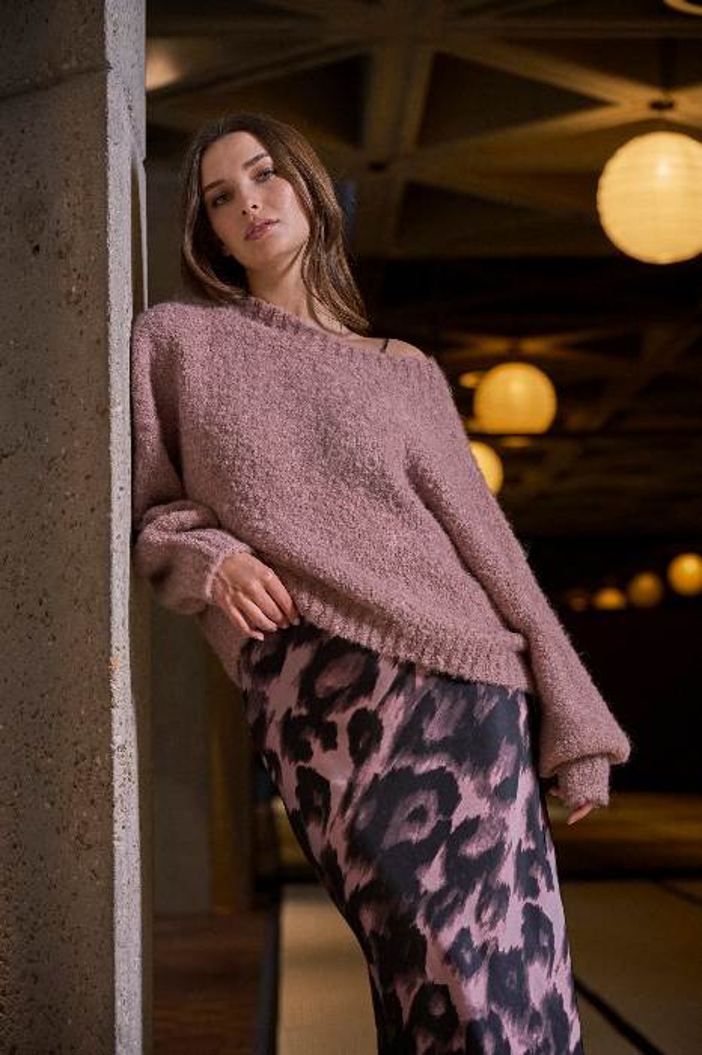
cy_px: 528
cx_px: 351
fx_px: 2225
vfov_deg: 26.7
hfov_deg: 17.9
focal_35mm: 76
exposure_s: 1/125
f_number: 4
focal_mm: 76
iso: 800
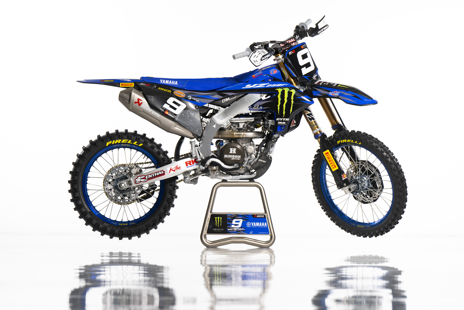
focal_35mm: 180
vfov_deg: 7.6
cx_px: 232
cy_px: 155
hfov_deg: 11.4
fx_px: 2320
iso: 400
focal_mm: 180
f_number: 5
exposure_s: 1/400
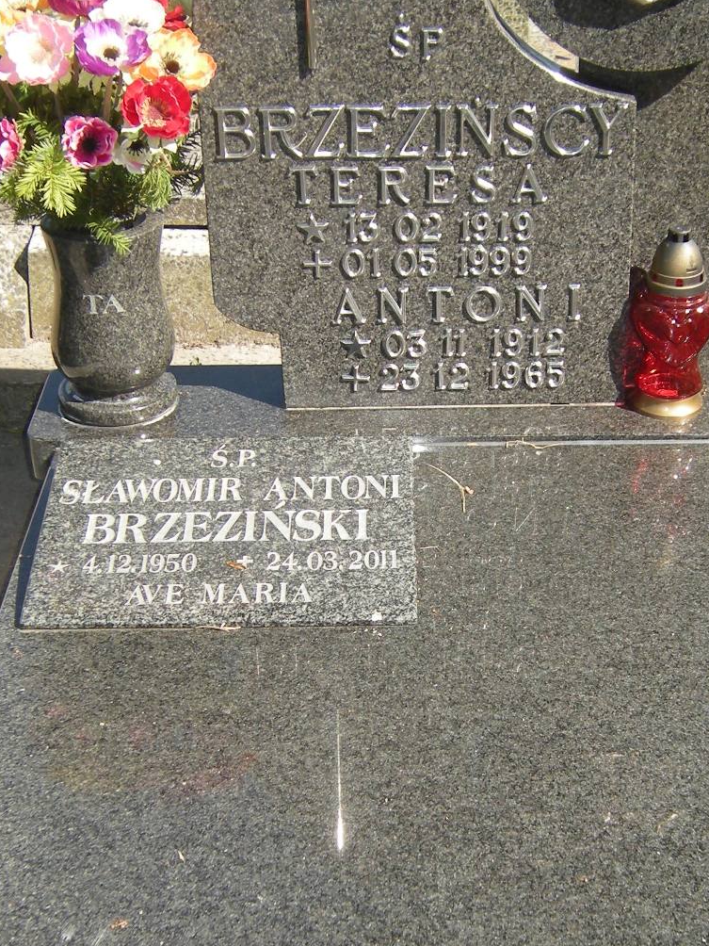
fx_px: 1639
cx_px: 424
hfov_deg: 24.4
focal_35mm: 60
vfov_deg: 32.2
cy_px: 520
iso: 64
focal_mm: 5.3
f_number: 2.9
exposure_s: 1/396
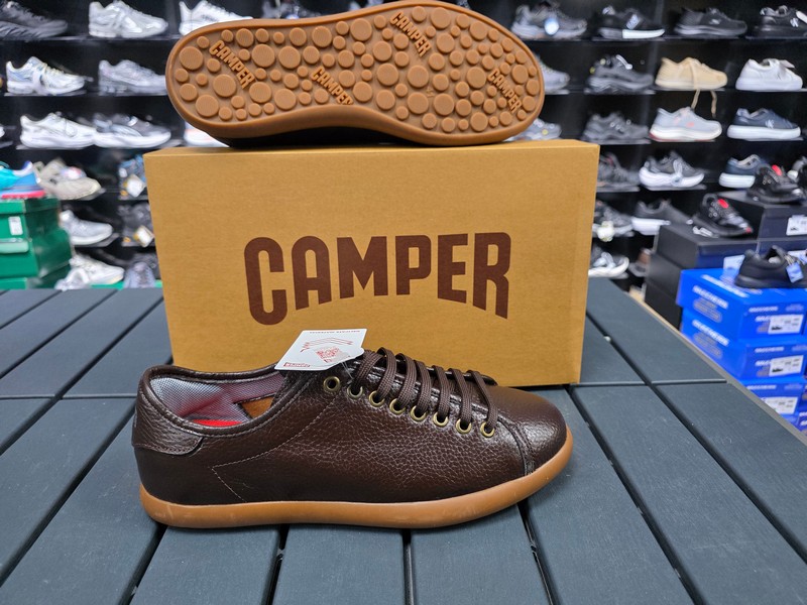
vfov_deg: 58.9
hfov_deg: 73.9
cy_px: 302
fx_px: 536
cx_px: 404
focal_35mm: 23
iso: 250
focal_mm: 6.3
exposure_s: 1/100
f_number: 1.7
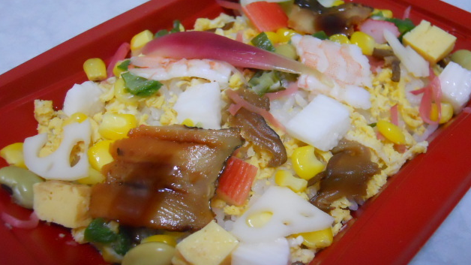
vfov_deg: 29.7
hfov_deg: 50.5
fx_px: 499
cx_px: 238
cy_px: 140
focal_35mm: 40
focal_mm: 6.4
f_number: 3
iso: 800
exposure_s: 1/80
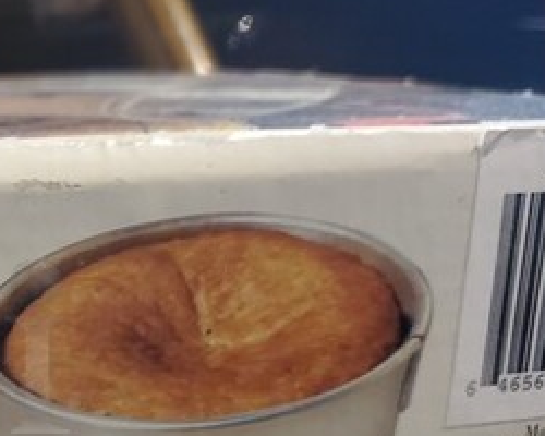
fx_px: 1000
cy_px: 371
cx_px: -92
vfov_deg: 24.1
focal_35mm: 62
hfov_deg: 27.2
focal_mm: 4.3
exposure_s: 1/30
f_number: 1.5
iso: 640
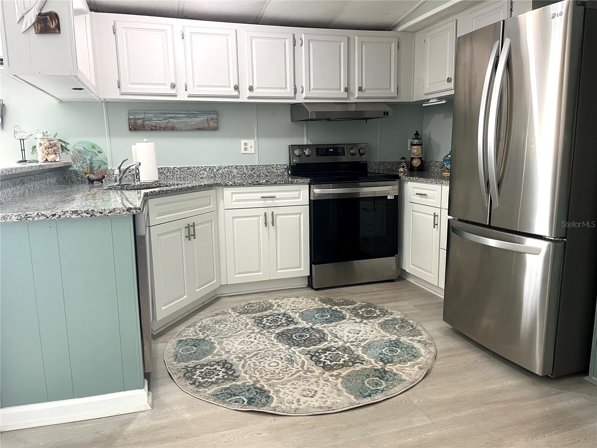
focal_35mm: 26
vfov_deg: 53.1
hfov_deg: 67.3
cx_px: 298
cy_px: 224
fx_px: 448
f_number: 1.6
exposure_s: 1/60
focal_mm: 5.1
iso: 100
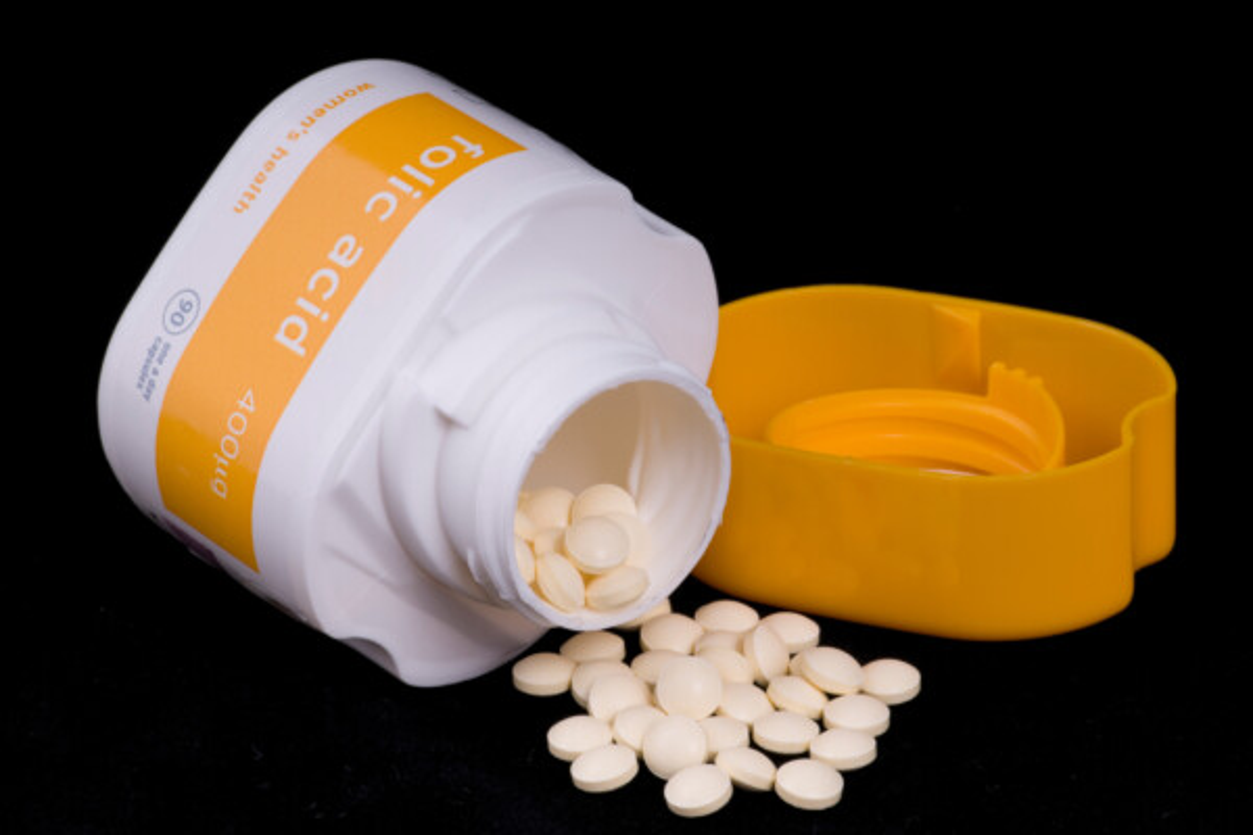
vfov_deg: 5.4
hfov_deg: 8.1
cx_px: 626
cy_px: 418
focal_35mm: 255
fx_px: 8875
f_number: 20
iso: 100
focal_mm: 170
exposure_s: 1/200
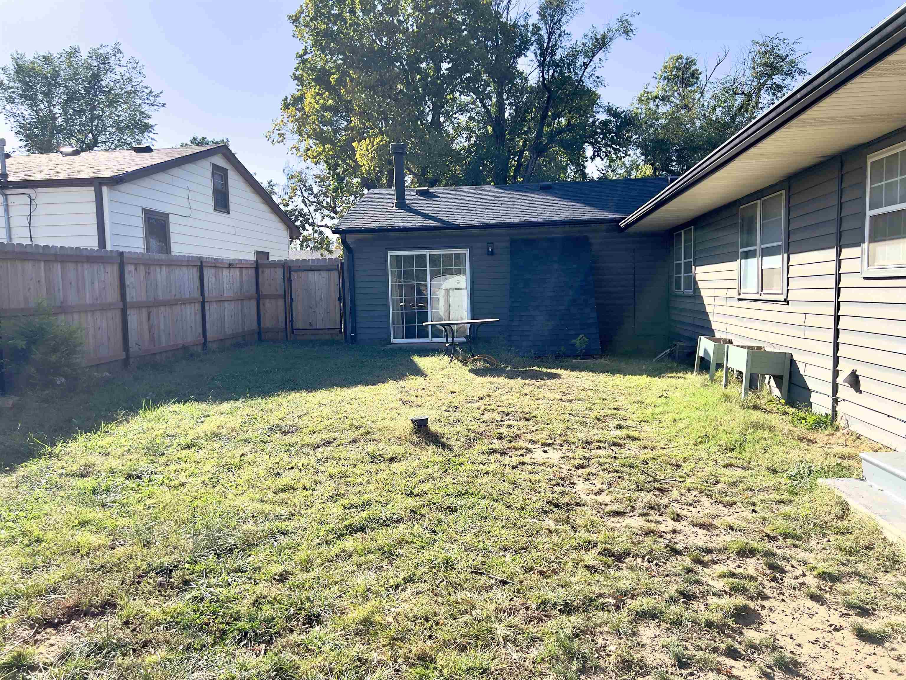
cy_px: 340
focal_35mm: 26
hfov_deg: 67.3
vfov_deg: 53.1
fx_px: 680
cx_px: 453
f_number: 1.5
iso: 50
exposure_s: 1/1808
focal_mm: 5.7
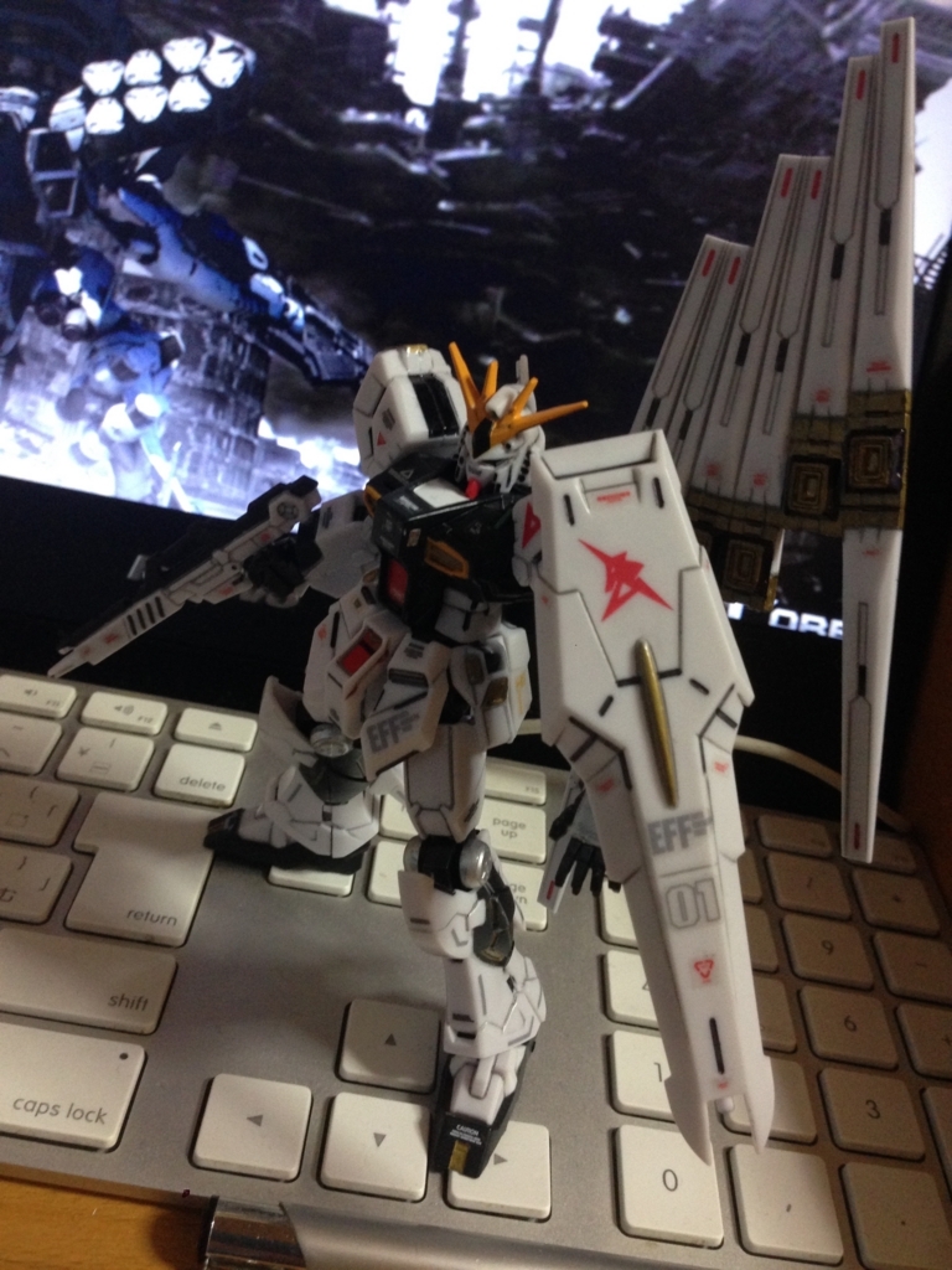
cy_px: 635
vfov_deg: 55.4
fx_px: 1210
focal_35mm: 33
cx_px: 476
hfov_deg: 42.9
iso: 250
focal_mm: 4.12
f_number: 2.4
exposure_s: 1/20
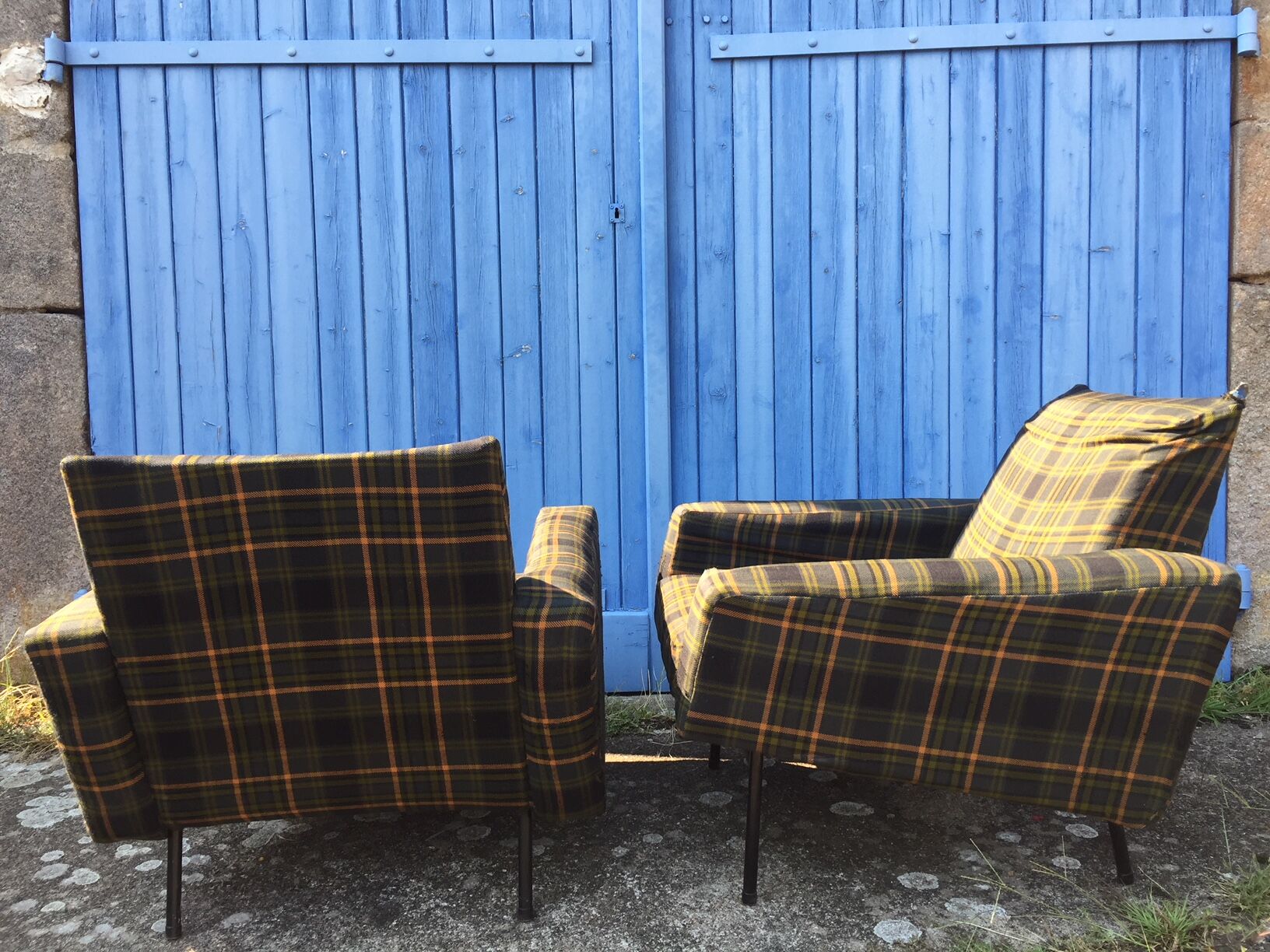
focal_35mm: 29
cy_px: 476
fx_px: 1064
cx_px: 635
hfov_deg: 61.7
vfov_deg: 48.2
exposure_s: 1/265
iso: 32
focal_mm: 4.15
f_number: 2.2
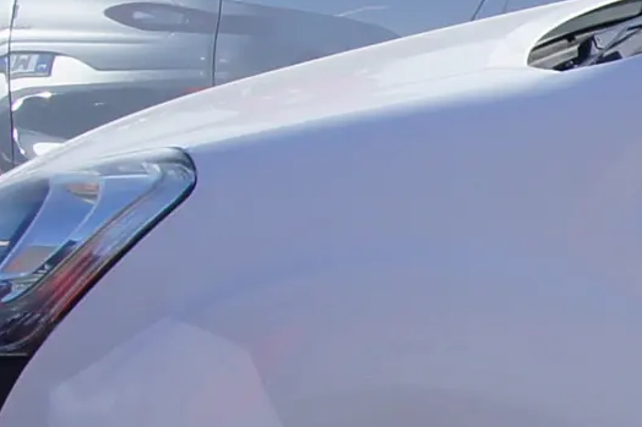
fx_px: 3530
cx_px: 1685
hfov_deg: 9.1
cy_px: 352
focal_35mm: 198
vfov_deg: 6.9
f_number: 11
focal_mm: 18
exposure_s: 1/125
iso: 100
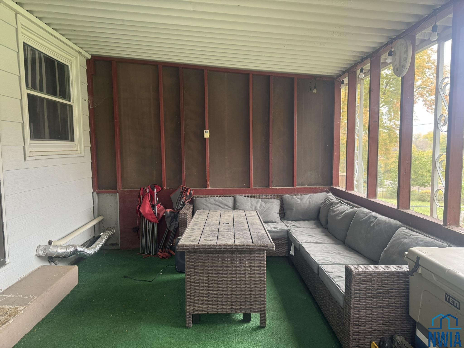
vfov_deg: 56.8
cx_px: 232
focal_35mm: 24
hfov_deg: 71.6
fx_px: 322
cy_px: 174
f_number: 1.78
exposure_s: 1/62
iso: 200
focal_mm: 6.76
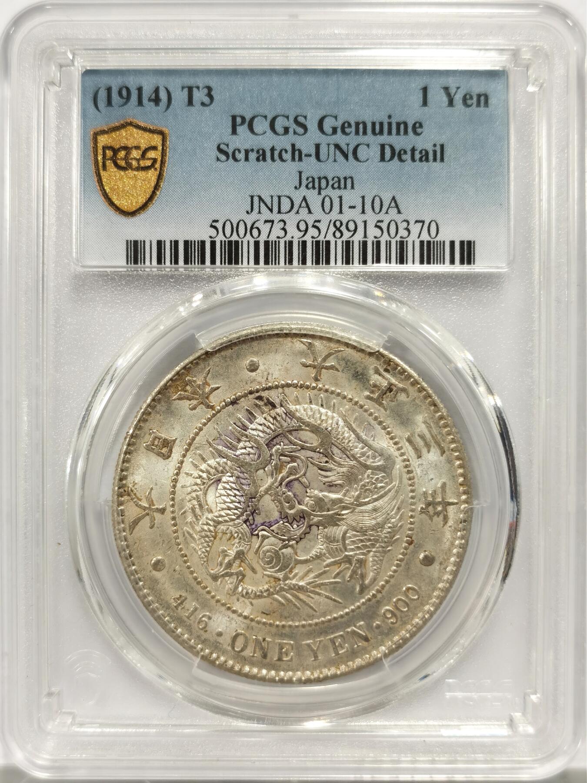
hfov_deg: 27.0
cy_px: 392
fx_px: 1221
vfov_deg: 35.5
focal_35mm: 54
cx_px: 294
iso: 100
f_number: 16
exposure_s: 1/100
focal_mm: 5.56
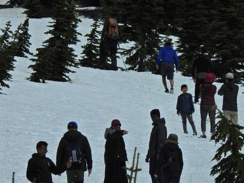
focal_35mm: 1147
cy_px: 128
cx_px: 154
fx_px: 8086
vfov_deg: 1.3
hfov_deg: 1.7
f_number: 7.1
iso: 100
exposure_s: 1/1600
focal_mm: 143
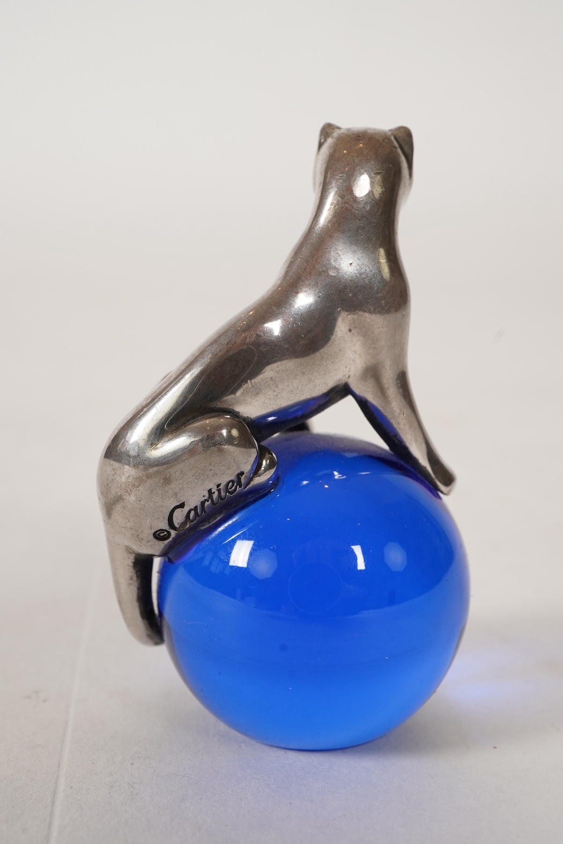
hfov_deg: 29.9
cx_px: 282
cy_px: 422
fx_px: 1055
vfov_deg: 43.6
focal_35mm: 45
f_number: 22
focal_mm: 30
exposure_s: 1/125
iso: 400
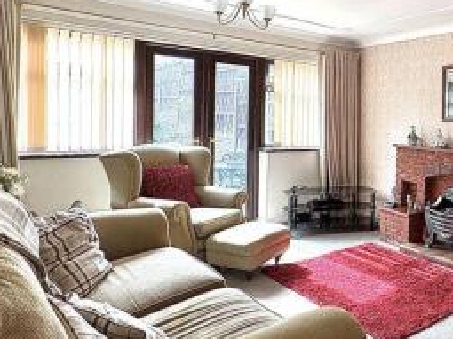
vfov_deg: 43.9
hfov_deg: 50.4
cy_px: 136
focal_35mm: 32
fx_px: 419
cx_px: 408
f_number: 2.2
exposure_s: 1/110
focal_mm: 2.22
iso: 80
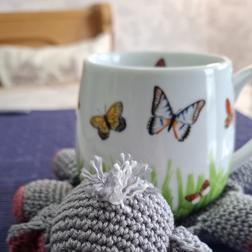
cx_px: 128
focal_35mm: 36
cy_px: 204
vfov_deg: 43.7
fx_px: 297
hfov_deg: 46.0
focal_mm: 5.54
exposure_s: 1/50
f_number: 1.8
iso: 250
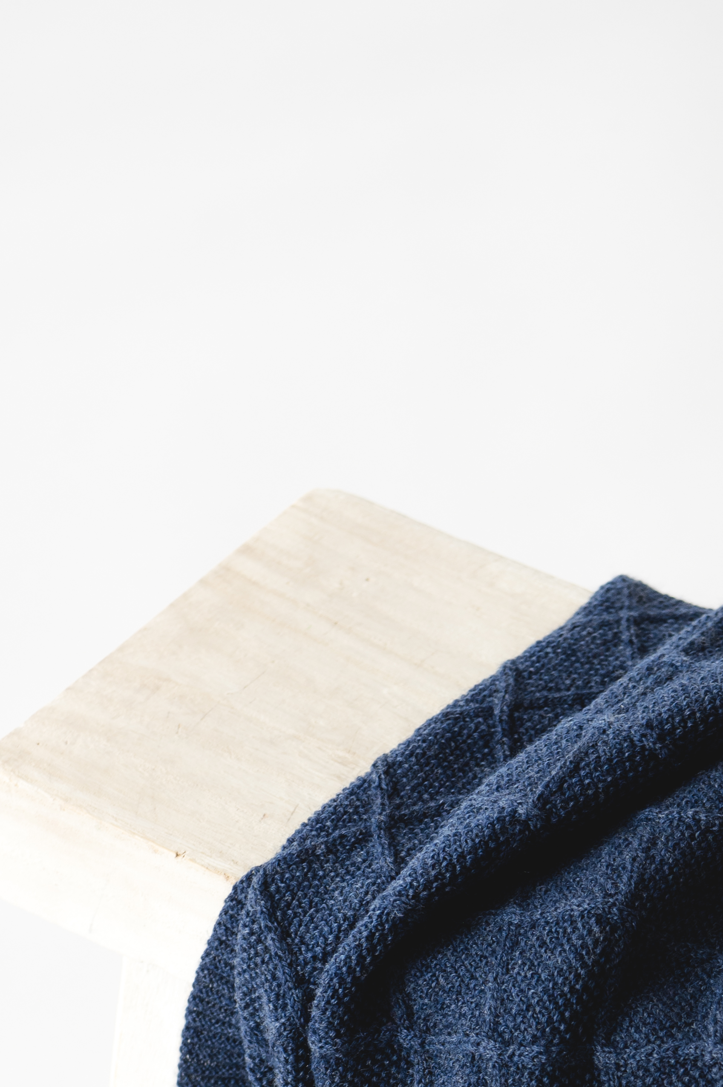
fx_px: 4435
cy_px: 1266
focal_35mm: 147
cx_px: 711
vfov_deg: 13.6
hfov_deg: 9.3
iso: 200
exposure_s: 1/13
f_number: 4.5
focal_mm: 62
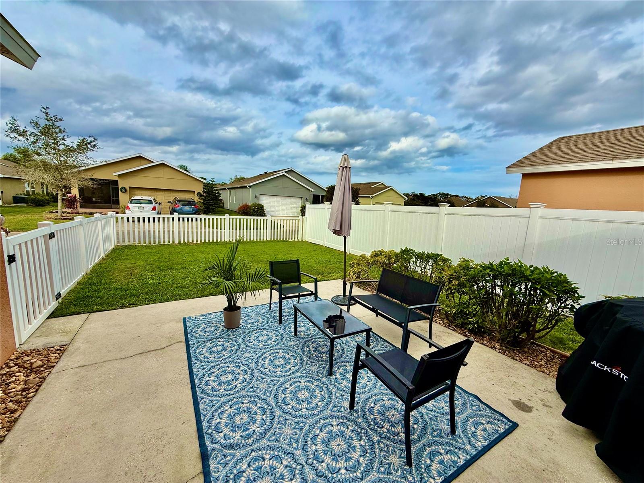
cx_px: 322
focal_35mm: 14
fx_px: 260
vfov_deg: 85.7
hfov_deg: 102.1
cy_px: 242
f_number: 2.2
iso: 50
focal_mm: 2.22
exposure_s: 1/1961
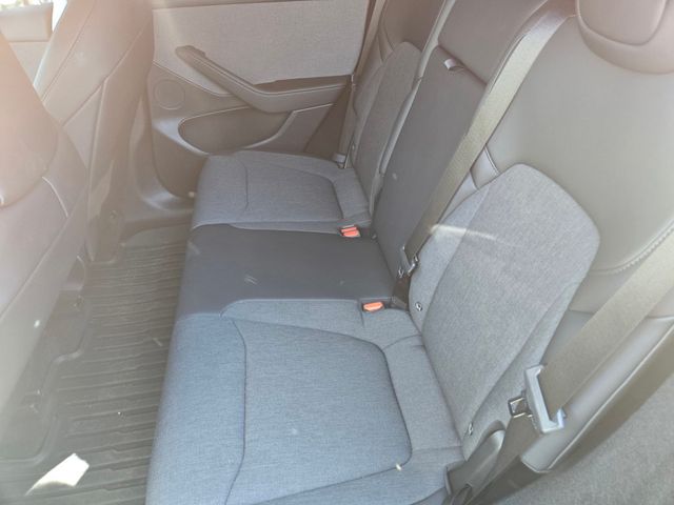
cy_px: 252
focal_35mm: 23
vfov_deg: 58.9
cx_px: 337
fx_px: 448
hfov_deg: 73.9
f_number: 1.8
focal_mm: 5.4
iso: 320
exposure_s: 1/50
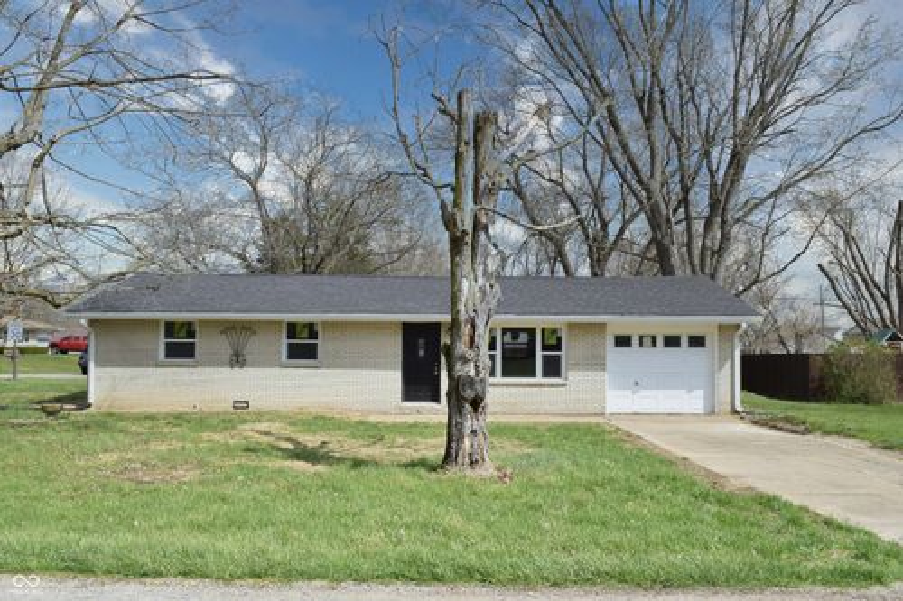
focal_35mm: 30
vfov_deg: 43.6
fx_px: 752
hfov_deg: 61.9
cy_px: 300
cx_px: 452
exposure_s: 1/80
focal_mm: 20
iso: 100
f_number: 13
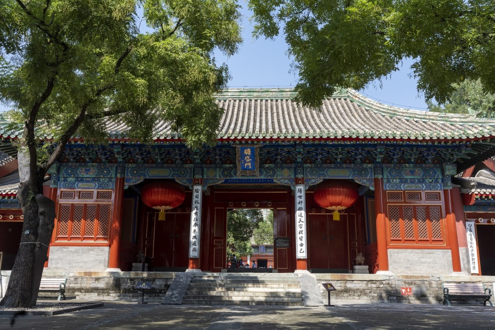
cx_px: 248
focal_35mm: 35
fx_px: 481
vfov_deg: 37.9
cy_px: 165
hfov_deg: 54.4
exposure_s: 1/320
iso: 400
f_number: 9
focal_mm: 35
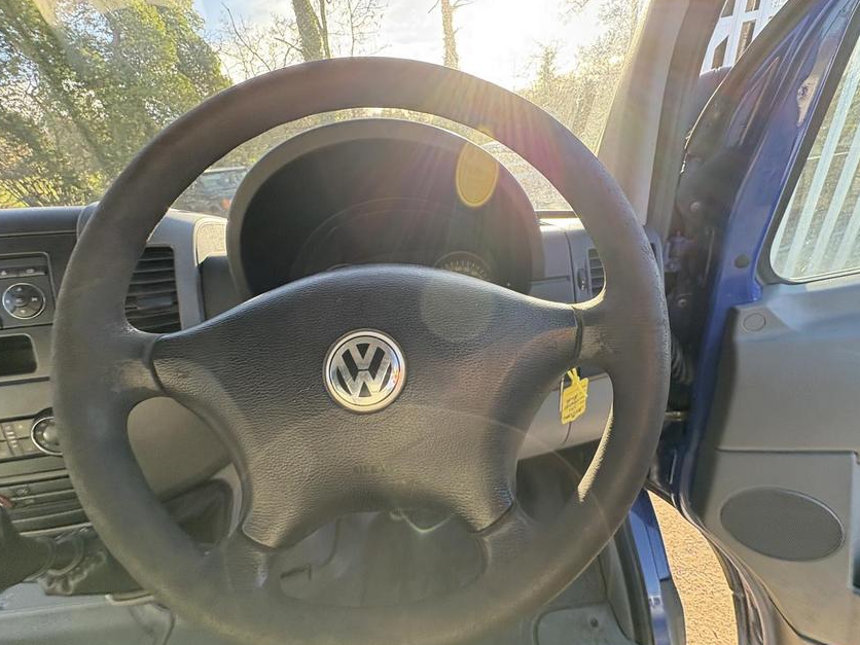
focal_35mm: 15
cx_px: 451
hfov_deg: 98.1
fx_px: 373
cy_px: 343
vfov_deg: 81.7
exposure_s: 1/140
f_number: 2.2
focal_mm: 2.22
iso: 80
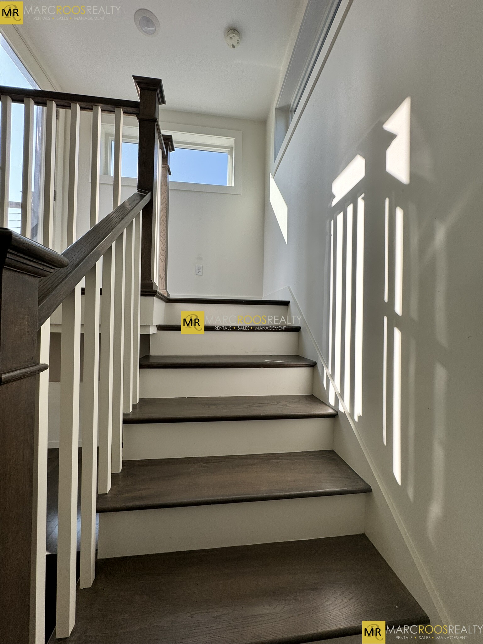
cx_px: 242
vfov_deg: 102.1
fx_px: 260
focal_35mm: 14
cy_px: 322
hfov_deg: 85.7
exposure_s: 1/412
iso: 40
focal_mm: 2.22
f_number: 2.2
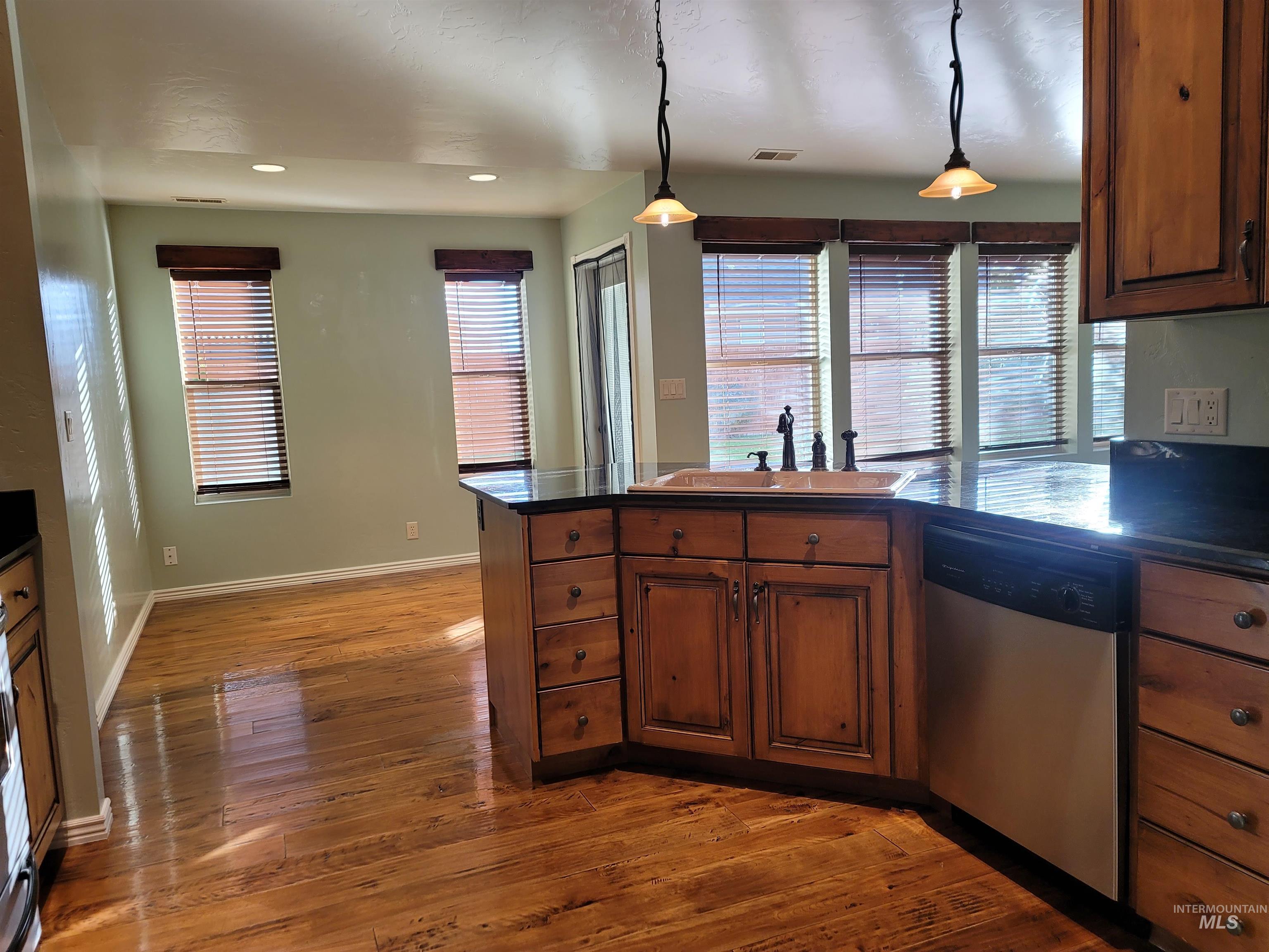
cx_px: 634
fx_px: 916
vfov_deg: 54.9
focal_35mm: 25
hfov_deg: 69.4
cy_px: 476
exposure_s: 1/120
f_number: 1.8
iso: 100
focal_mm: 7
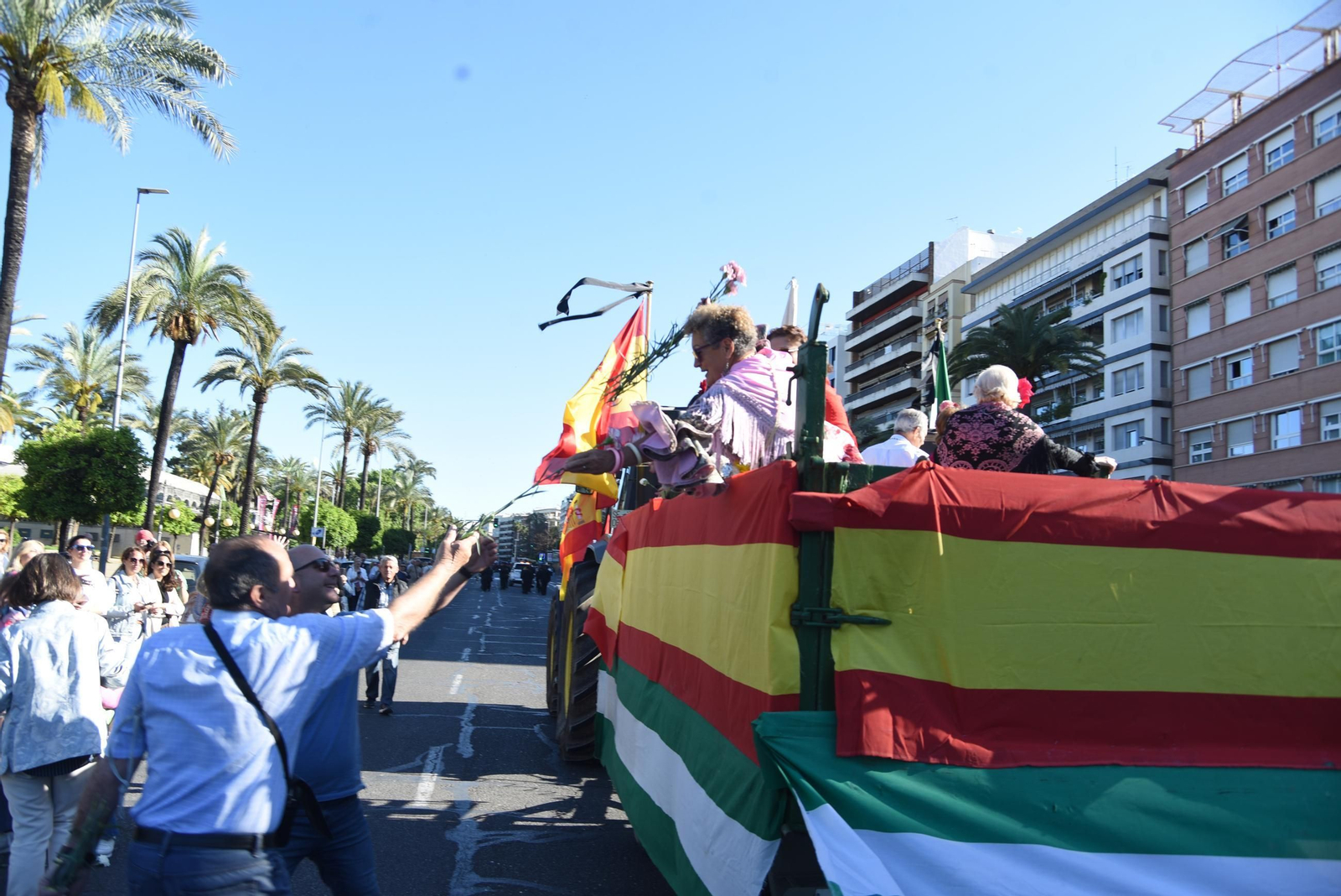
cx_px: 670
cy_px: 448
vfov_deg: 45.0
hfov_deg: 63.6
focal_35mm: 29
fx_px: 1081
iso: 100
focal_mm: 29
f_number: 9
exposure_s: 1/125
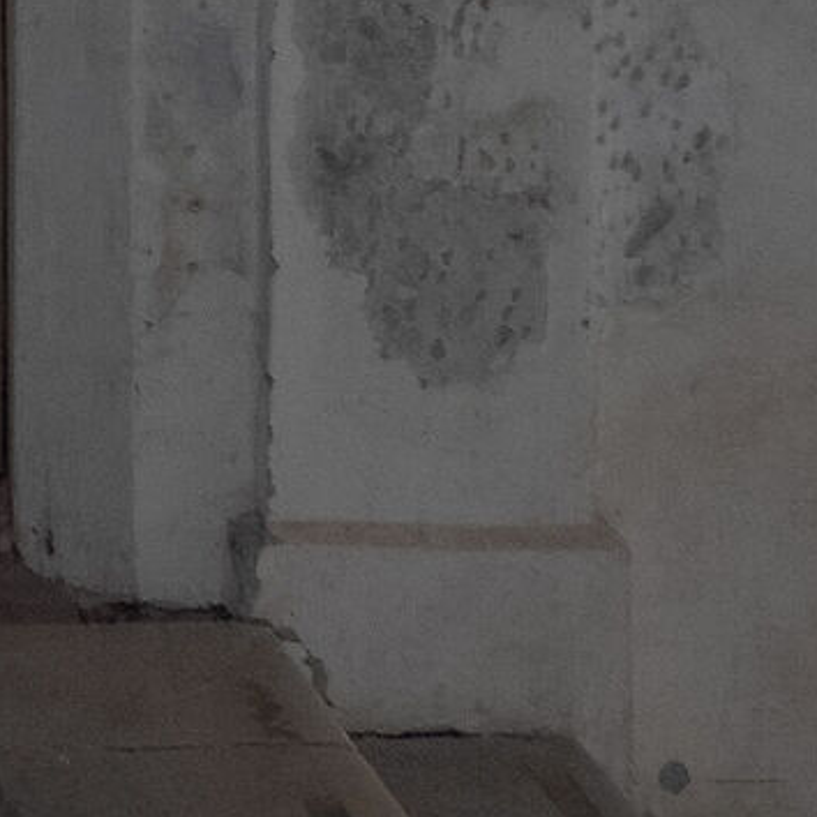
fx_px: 3845
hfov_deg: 11.5
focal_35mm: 144
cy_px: -492
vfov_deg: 11.5
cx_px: -531
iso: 200
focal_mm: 12
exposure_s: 1/25
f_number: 1.4
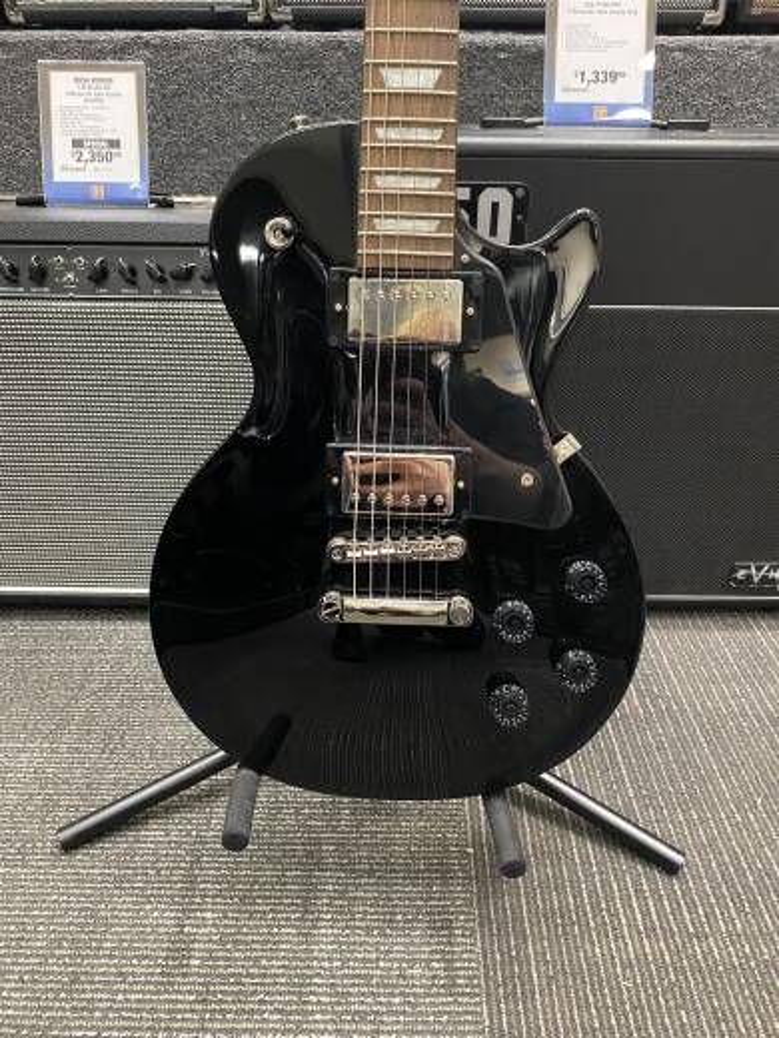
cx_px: 390
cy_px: 519
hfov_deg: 53.1
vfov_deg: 67.3
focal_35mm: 26
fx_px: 780
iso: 500
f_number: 1.8
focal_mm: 4.25
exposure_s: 1/30
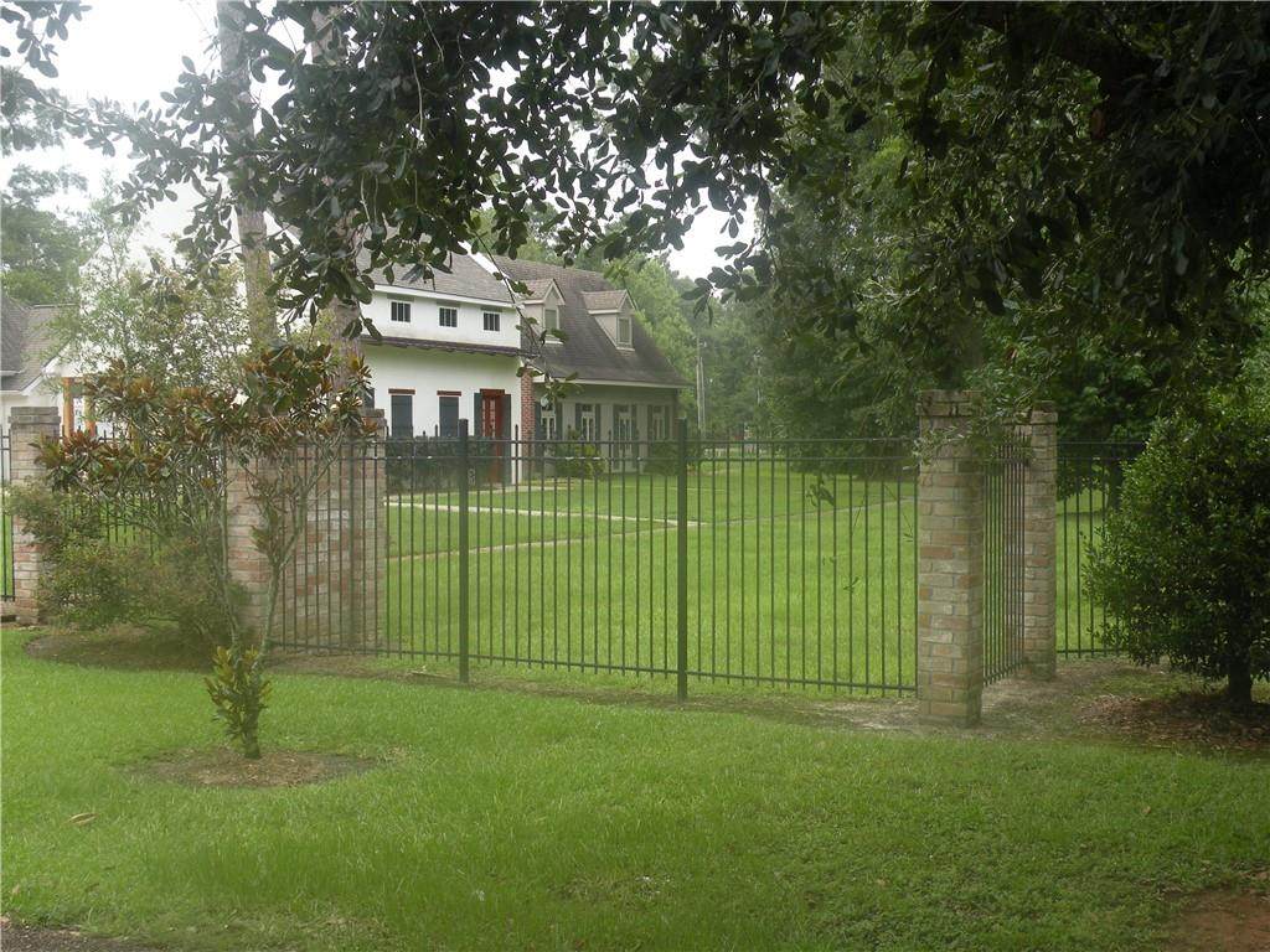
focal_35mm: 42
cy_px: 476
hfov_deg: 44.8
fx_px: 1541
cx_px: 635
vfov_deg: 34.3
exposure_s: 1/111
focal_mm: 7.4
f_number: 4.5
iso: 64
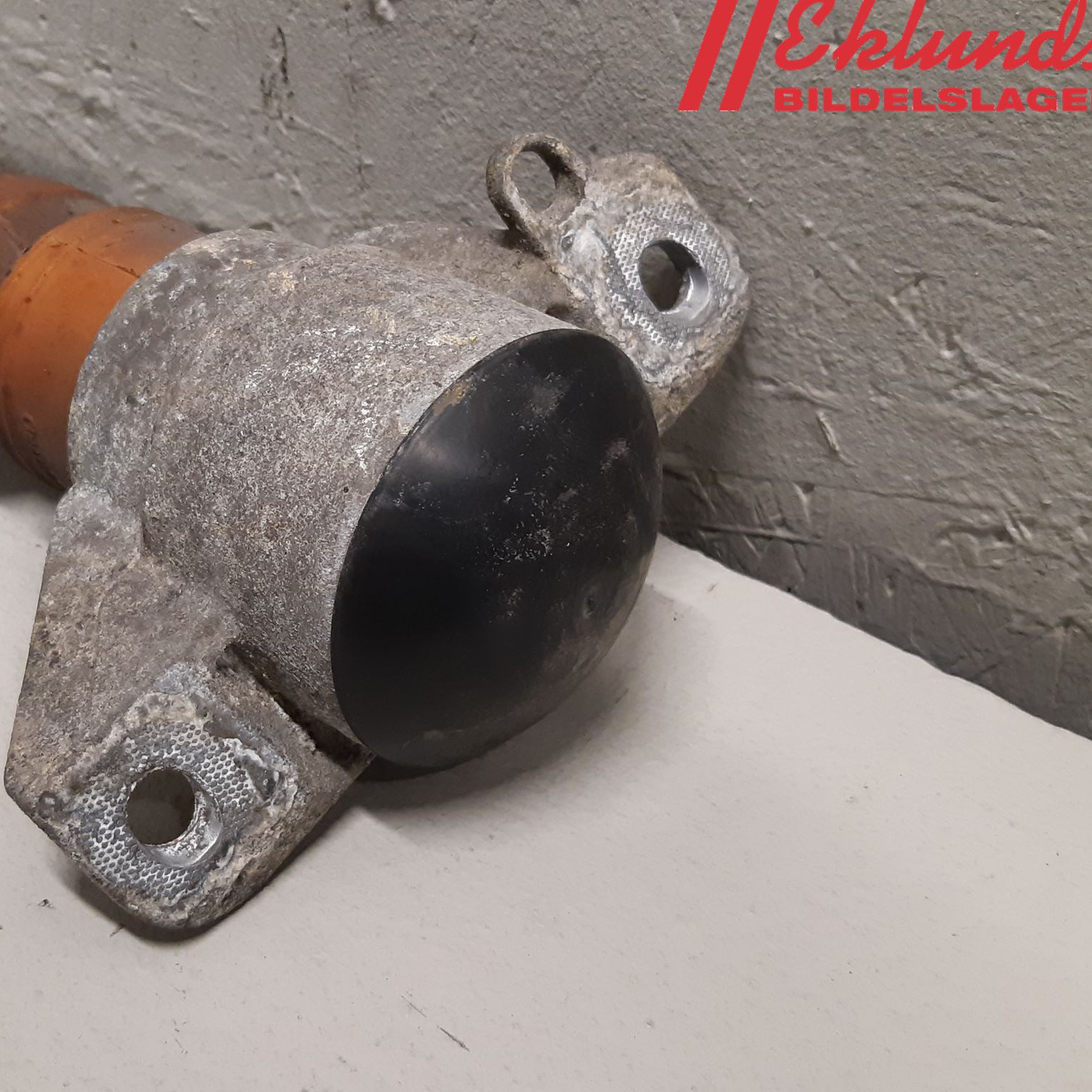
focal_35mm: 31
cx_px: 383
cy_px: 542
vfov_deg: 52.5
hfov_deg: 51.7
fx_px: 1106
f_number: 1.7
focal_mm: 3.93
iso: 200
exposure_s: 1/50
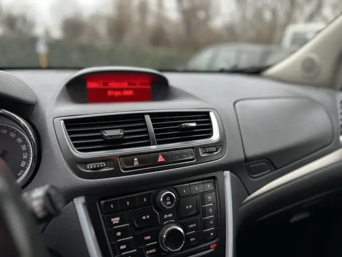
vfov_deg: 56.8
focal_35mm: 24
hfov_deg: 71.6
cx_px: 171
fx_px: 237
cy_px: 128
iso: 160
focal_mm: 6.86
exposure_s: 1/121
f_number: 1.78
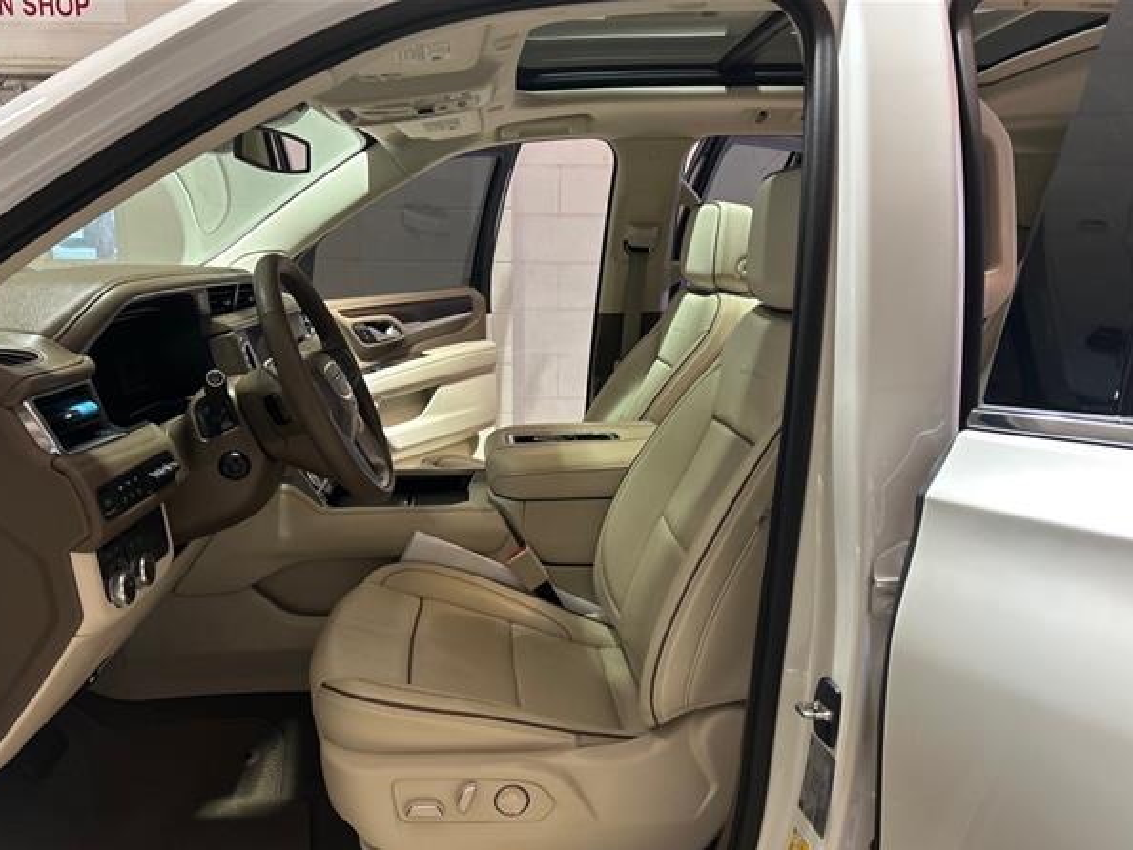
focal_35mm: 28
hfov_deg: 63.4
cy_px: 455
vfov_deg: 49.7
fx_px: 917
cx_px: 557
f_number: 1.5
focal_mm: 5.7
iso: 250
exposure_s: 1/58
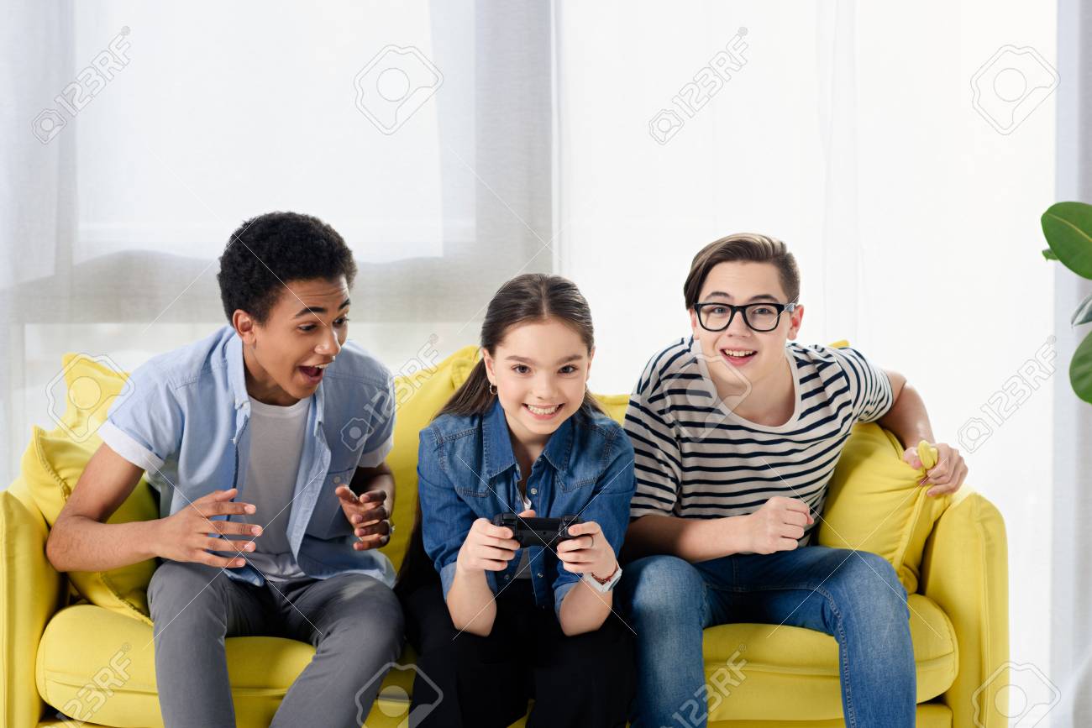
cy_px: 364
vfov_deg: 16.1
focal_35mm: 85
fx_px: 2578
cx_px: 546
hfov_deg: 23.9
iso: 100
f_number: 4
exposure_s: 1/160
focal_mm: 85
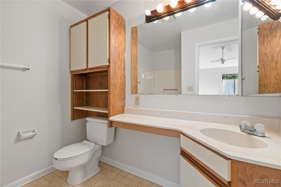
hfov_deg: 96.8
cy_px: 94
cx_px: 140
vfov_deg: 73.7
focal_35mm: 16
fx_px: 125
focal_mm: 16
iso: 500
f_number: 8
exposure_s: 1/4
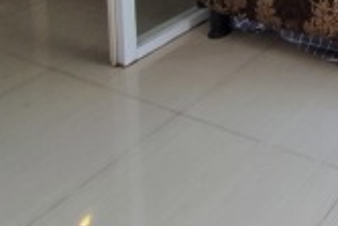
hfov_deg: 29.1
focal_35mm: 50
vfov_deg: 17.8
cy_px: -236
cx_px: 473
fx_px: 470
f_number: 2.2
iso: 80
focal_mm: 1.74
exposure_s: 1/50
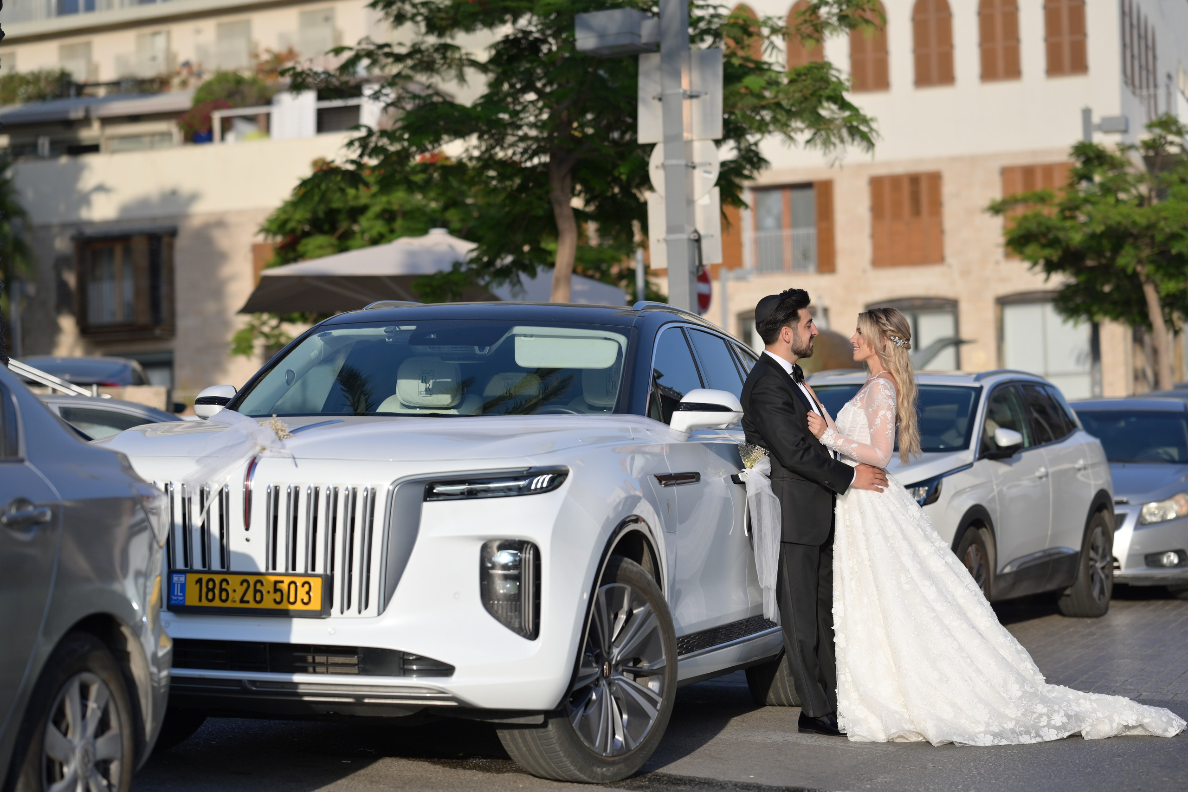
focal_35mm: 85
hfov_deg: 23.9
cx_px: 594
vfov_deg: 16.1
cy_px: 396
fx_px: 2805
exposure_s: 1/5000
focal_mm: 85
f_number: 2.5
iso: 125
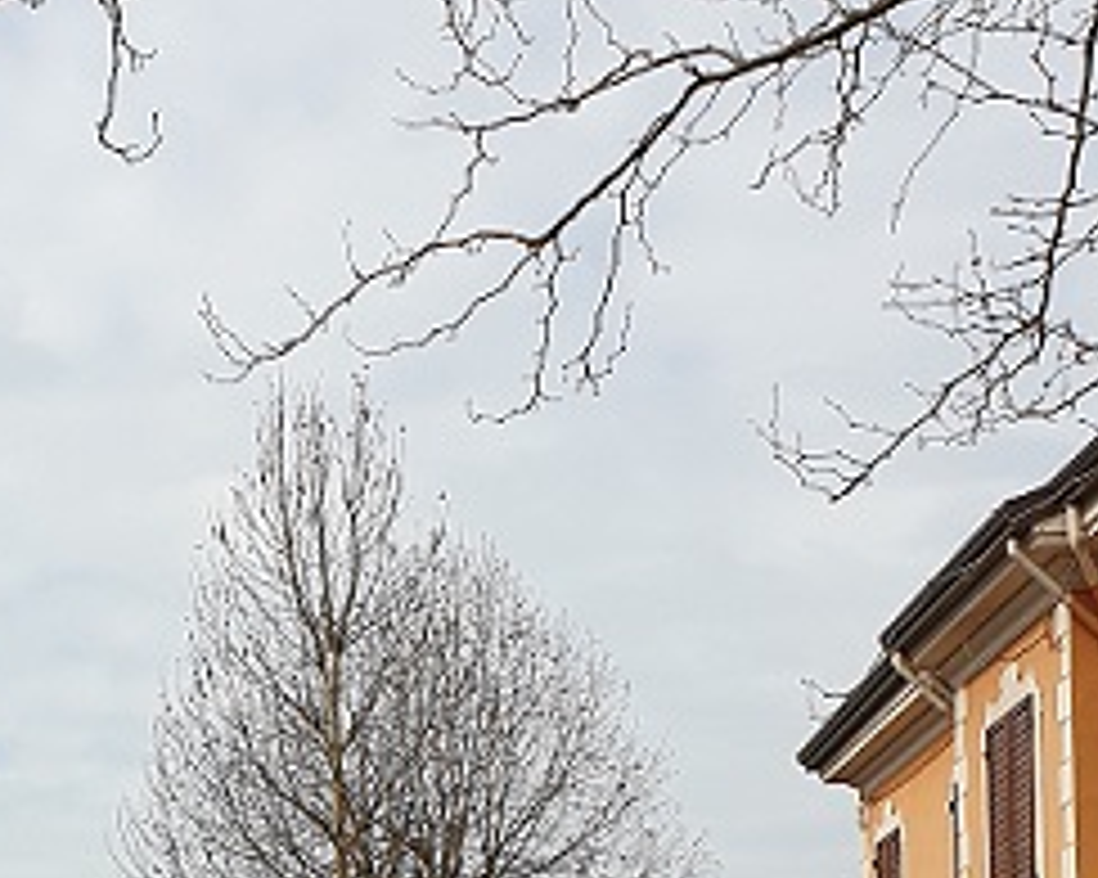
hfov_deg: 22.1
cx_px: 74
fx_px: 2729
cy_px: 1083
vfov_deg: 17.3
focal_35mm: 84
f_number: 2.4
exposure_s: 1/1883
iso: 50
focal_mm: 4.3
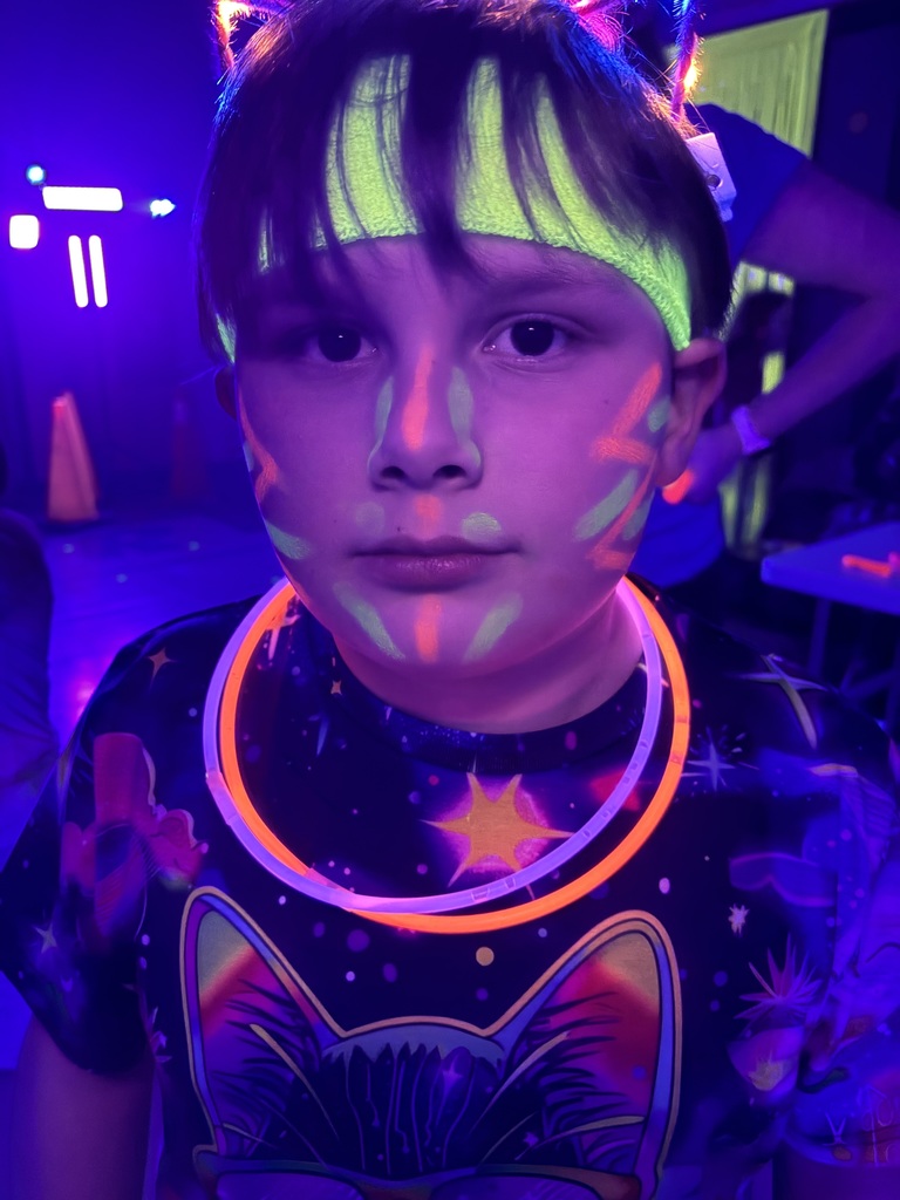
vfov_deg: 67.3
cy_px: 600
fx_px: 901
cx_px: 450
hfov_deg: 53.1
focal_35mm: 26
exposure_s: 1/15
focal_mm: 5.96
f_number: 1.6
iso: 1000
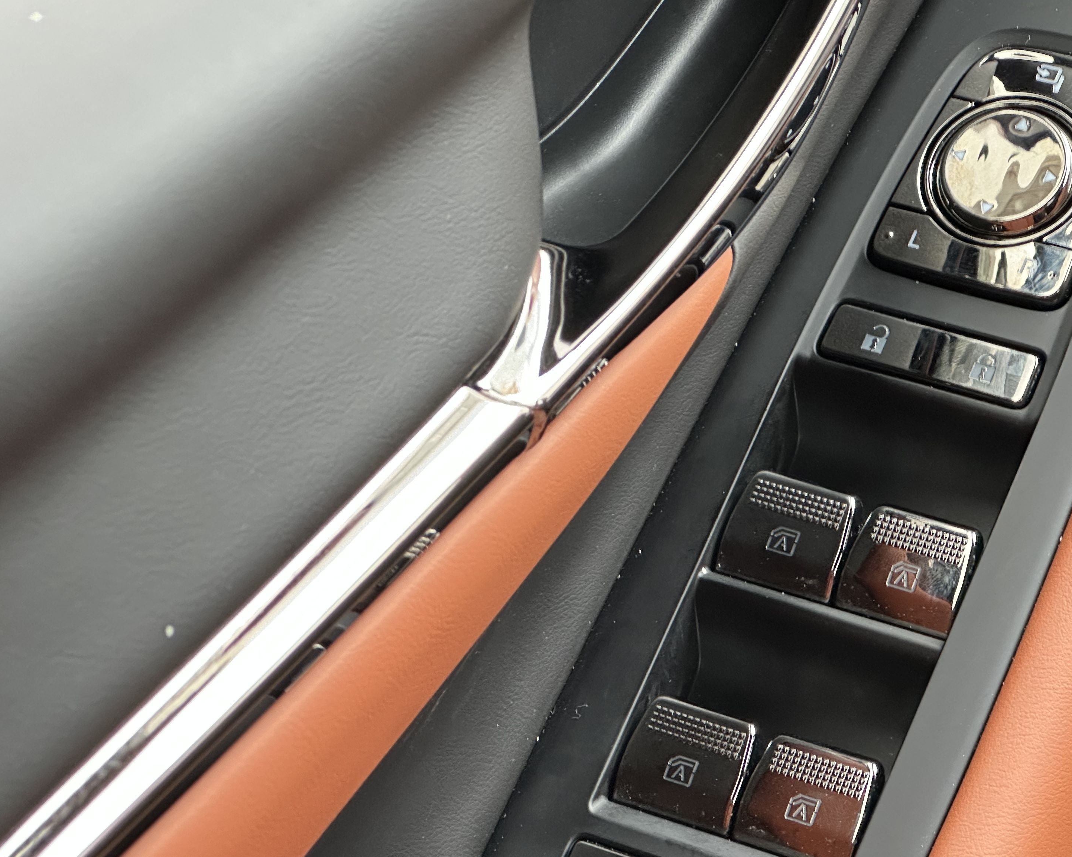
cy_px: 519
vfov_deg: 14.7
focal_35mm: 105
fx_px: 3331
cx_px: 735
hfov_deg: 18.2
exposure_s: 1/60
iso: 250
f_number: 2.8
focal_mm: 9
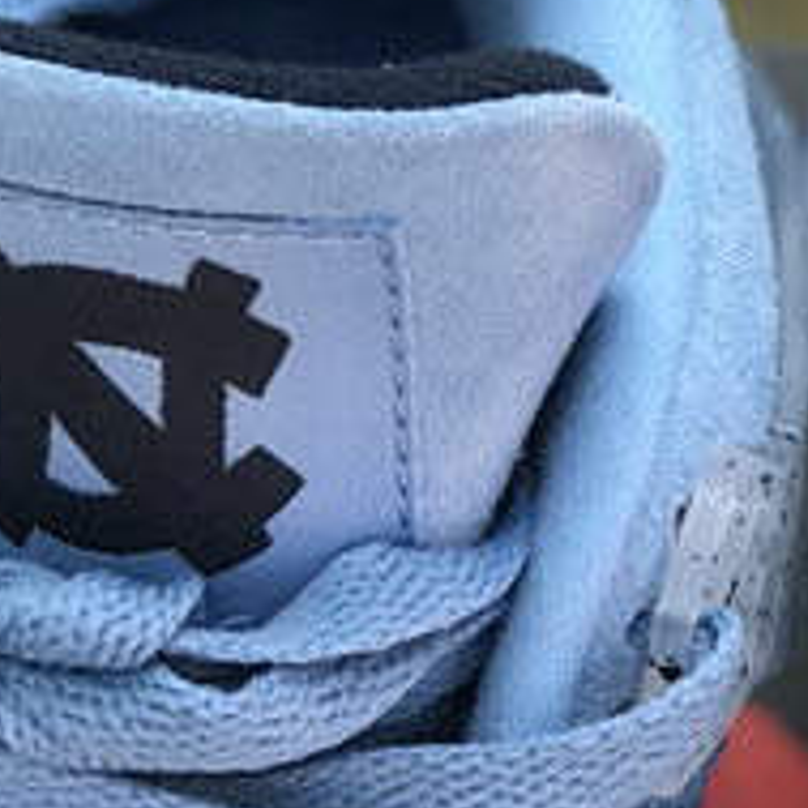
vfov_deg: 8.9
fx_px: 5202
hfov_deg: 8.8
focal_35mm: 197
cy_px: 400
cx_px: 829
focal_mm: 6.6
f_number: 2.8
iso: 32
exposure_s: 1/100
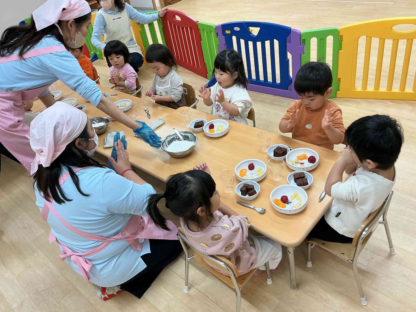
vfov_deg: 48.2
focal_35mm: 29
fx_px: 349
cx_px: 208
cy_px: 156
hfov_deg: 61.7
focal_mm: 3
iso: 64
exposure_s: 1/120
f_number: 1.8
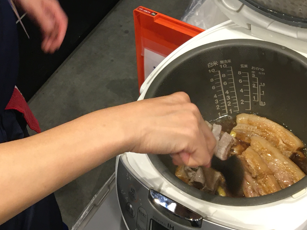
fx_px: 585
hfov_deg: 29.2
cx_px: 109
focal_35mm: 66
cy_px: 23
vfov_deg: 21.8
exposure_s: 1/30
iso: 100
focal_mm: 4.15
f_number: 2.2
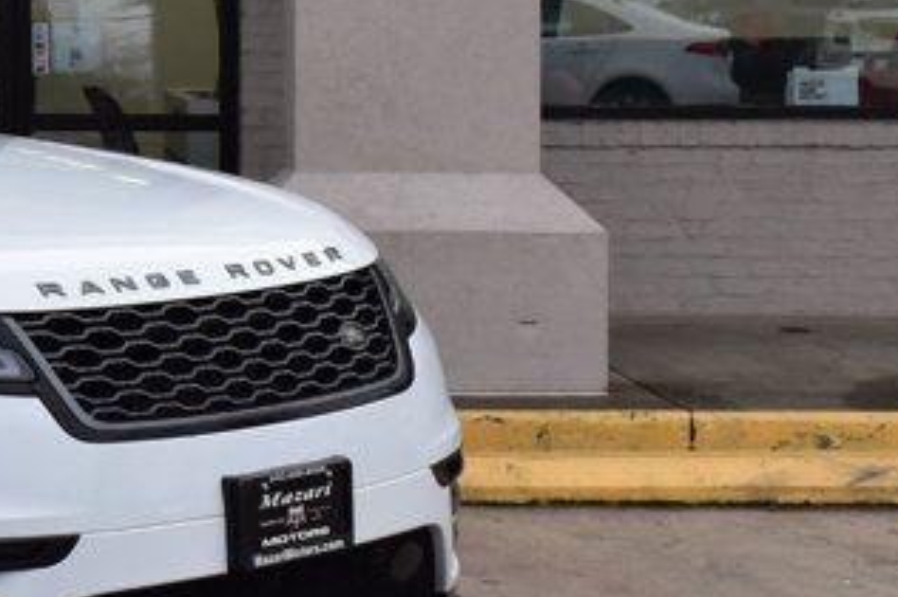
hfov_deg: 13.5
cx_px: -287
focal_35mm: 146
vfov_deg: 9.3
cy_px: -43
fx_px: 3638
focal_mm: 30
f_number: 9
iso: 400
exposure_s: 1/125
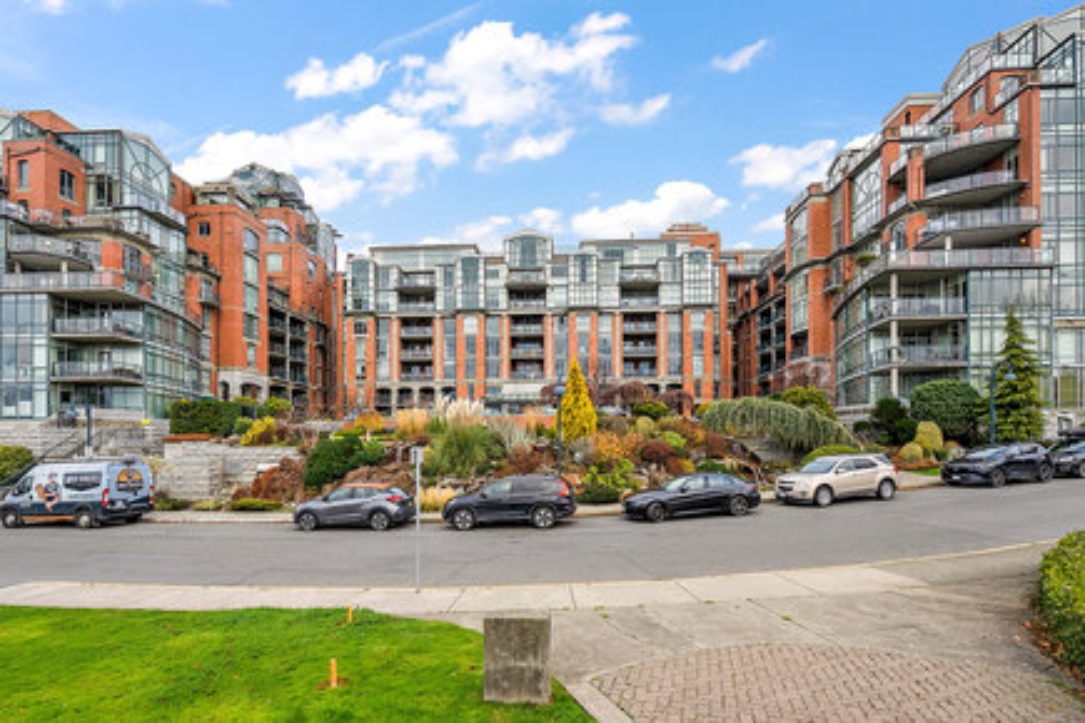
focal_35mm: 16
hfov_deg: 96.7
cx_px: 542
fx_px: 482
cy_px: 362
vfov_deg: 73.7
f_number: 6.3
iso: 400
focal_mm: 16
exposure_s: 1/250
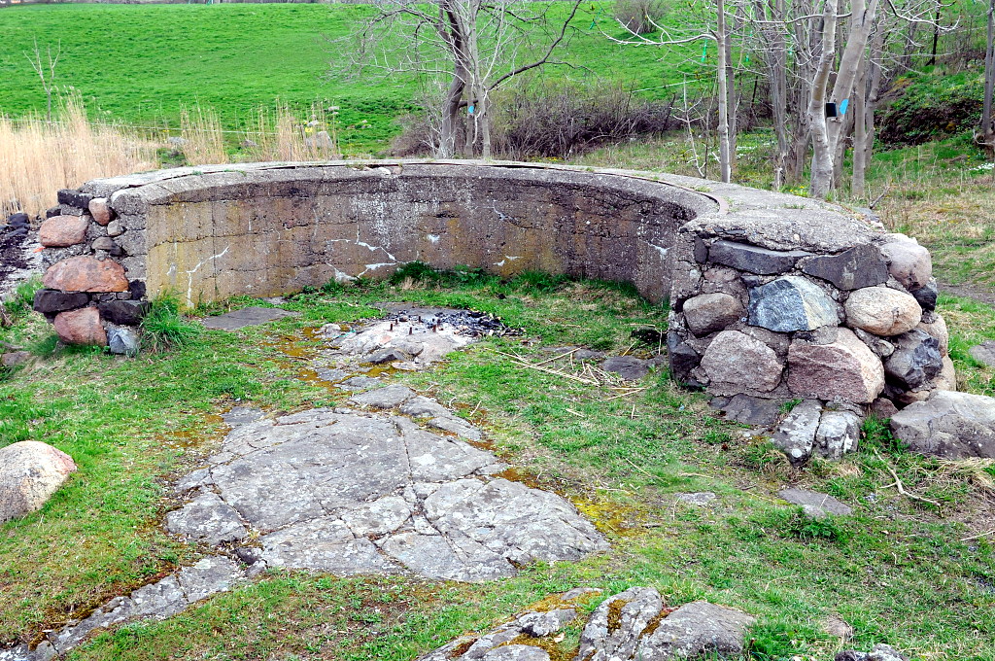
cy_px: 330
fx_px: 1159
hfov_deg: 46.5
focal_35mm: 42
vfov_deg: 31.8
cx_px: 498
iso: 800
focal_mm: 28
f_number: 10
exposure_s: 1/400
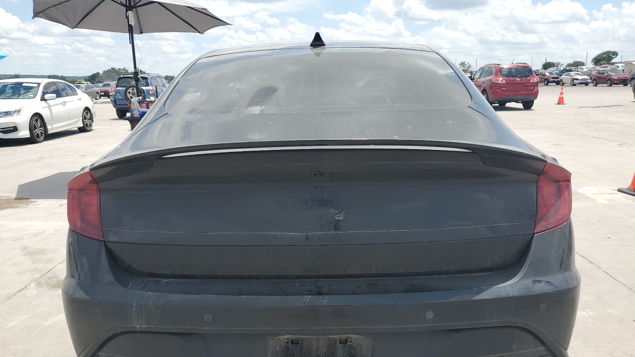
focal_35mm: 29
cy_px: 238
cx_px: 316
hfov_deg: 66.1
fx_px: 488
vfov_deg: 39.7
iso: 50
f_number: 1.5
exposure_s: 1/2500
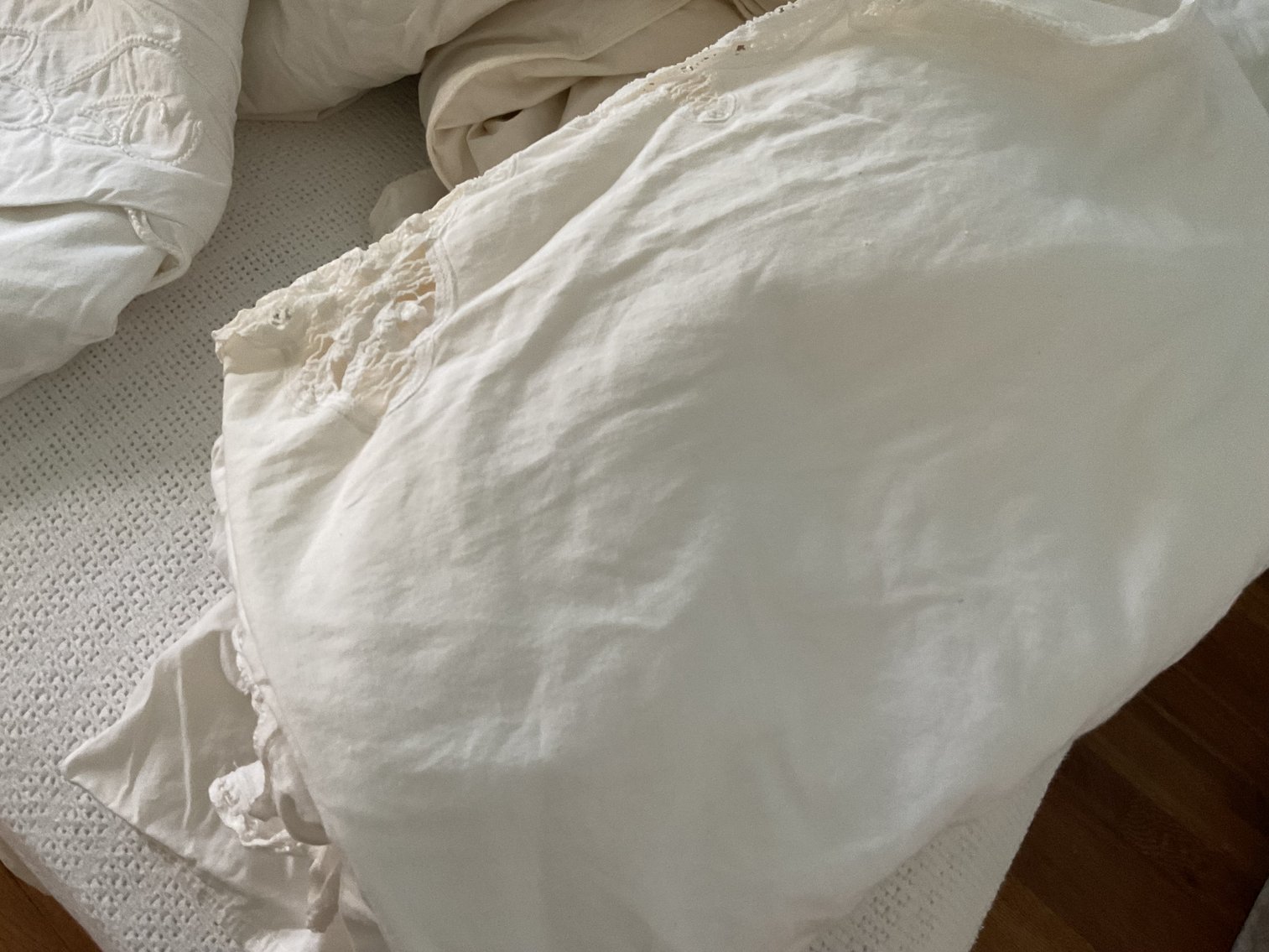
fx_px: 1063
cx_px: 634
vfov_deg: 48.2
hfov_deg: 61.7
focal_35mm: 29
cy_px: 476
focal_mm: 3
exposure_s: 1/50
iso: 250
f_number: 1.8
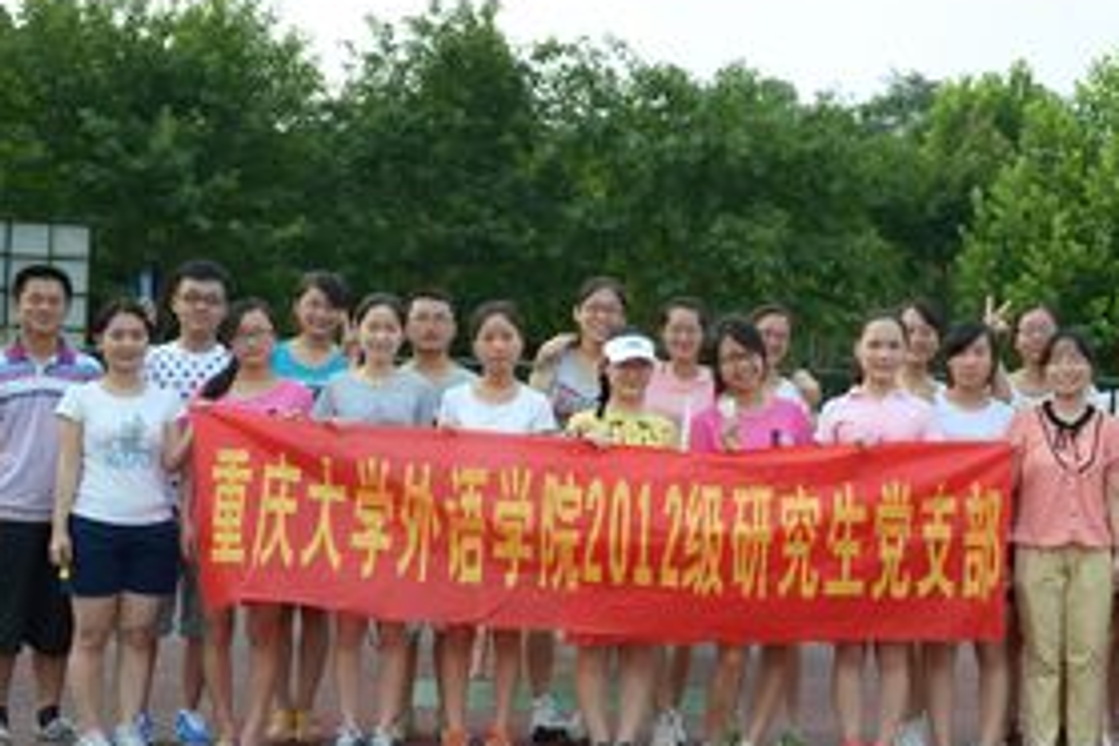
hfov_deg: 36.8
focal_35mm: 54
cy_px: 475
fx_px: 1670
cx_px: 722
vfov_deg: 25.1
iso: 400
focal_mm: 25
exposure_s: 1/400
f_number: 5
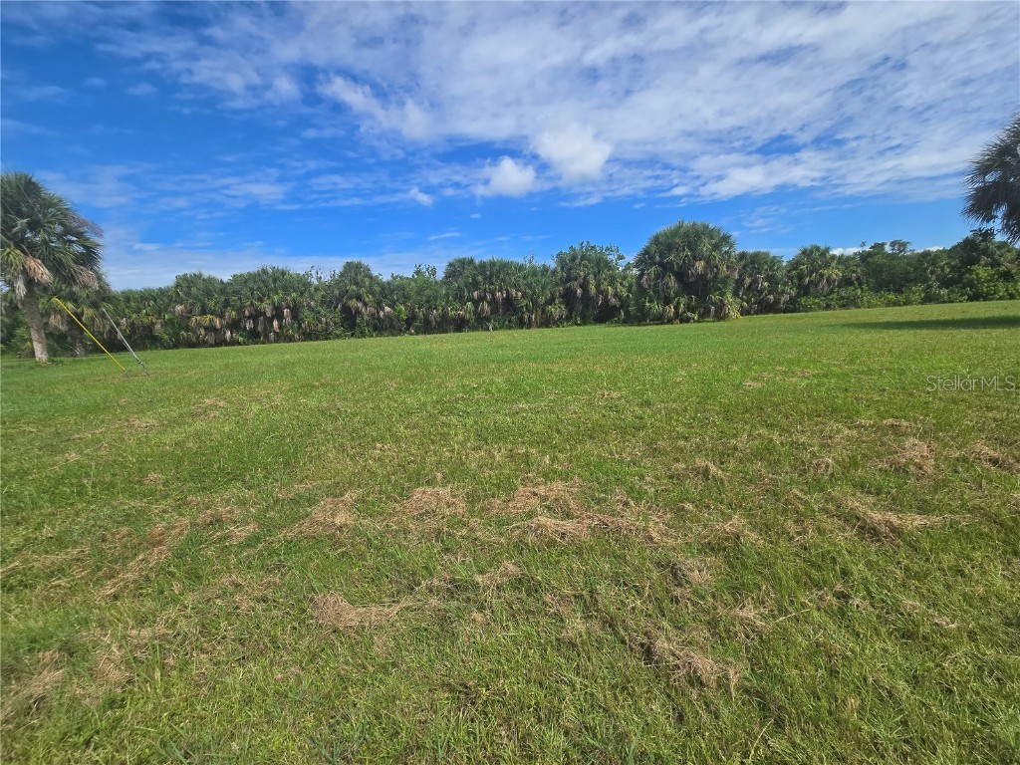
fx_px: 383
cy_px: 382
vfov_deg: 89.9
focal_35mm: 13
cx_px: 510
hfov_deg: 106.2
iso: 50
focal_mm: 2.2
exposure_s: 1/3100
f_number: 2.2
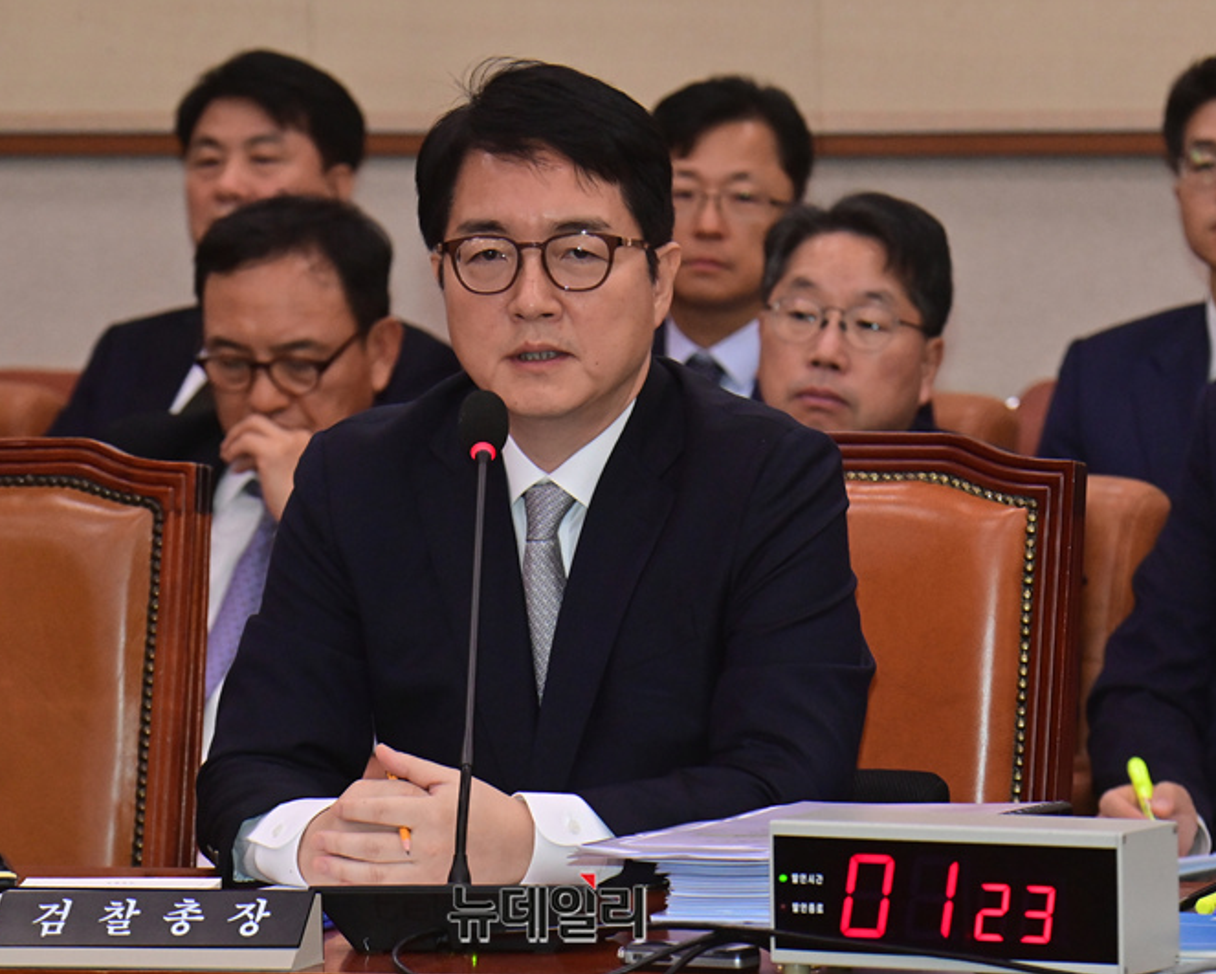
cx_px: 545
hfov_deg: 7.8
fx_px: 8965
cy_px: 487
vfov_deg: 6.2
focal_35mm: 249
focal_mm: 220
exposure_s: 1/250
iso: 5000
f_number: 9
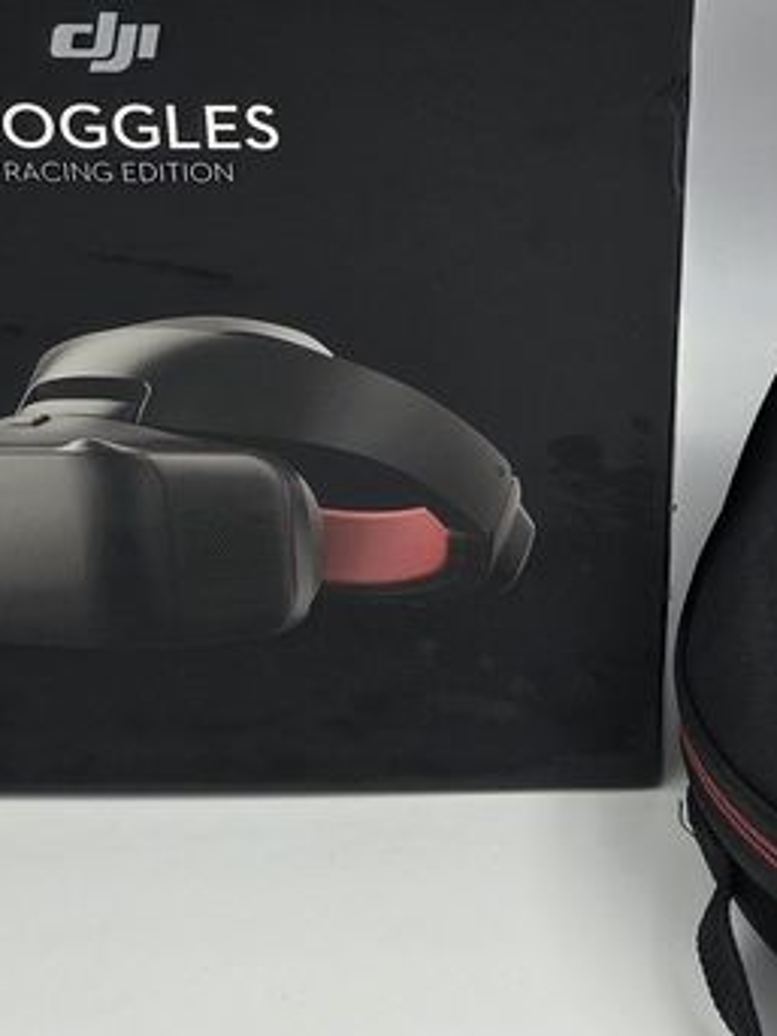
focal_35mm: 67
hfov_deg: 21.8
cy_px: 205
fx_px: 2006
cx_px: 544
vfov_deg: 28.4
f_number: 1.8
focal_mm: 5.4
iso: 40
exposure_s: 1/180
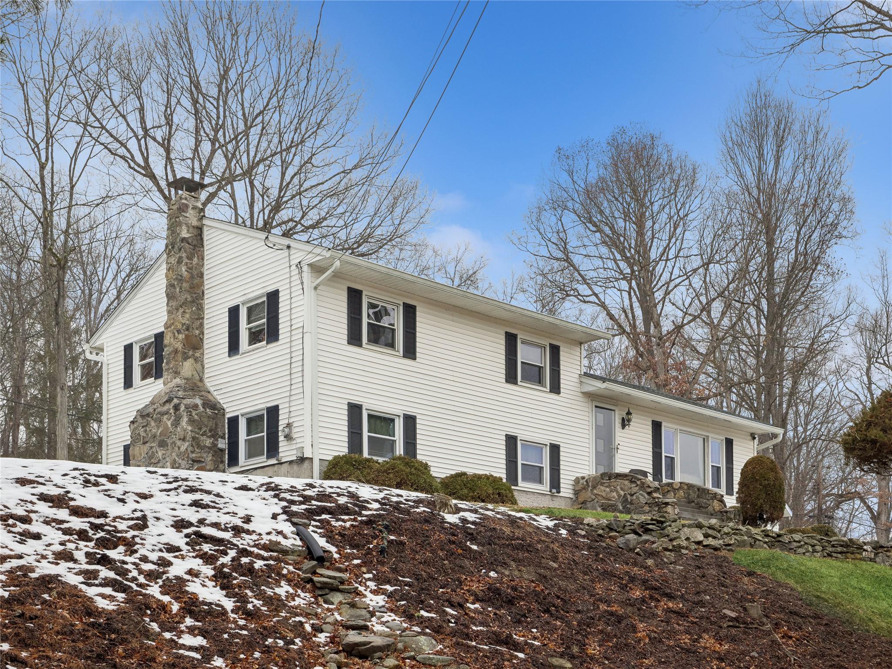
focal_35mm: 44
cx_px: 446
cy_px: 334
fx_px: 1134
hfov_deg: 42.9
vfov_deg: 32.9
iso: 200
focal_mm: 22
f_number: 8
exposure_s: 1/100
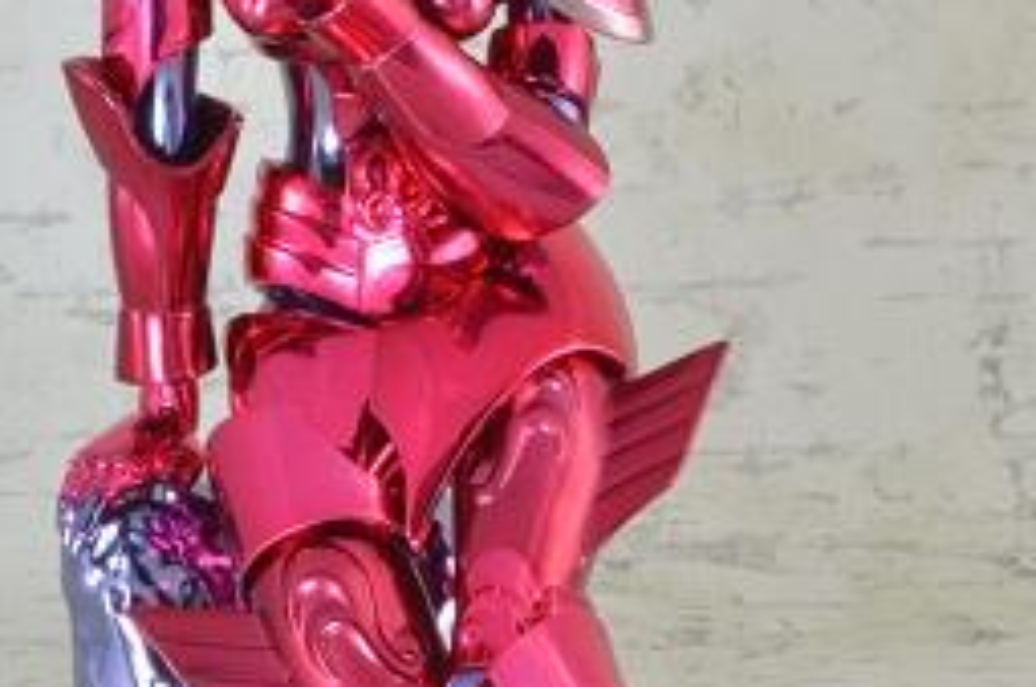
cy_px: 307
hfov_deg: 11.8
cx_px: 873
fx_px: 4969
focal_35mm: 173
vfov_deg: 7.9
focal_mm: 46
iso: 100
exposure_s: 1/1.6
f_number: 29
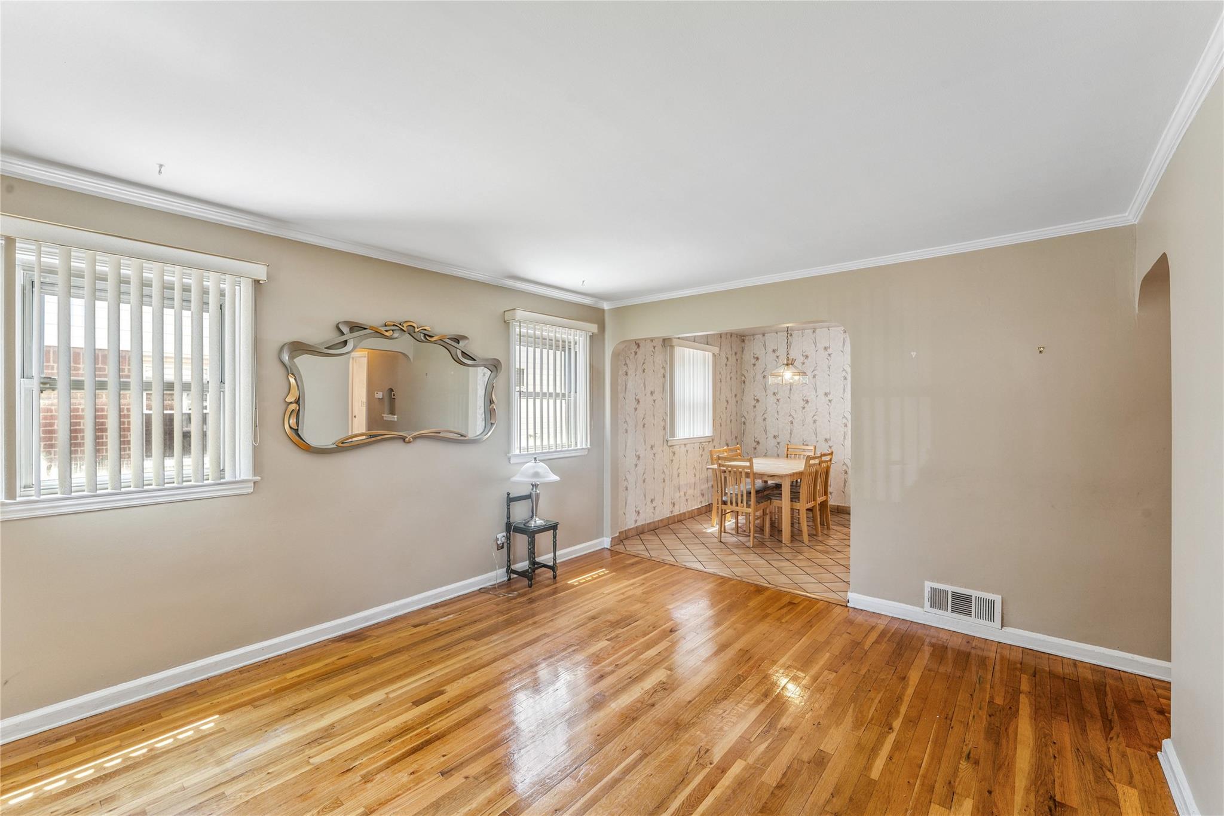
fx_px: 503
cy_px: 408
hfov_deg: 101.2
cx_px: 612
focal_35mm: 15
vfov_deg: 78.1
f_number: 11
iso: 100
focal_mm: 14.8
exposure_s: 1/4
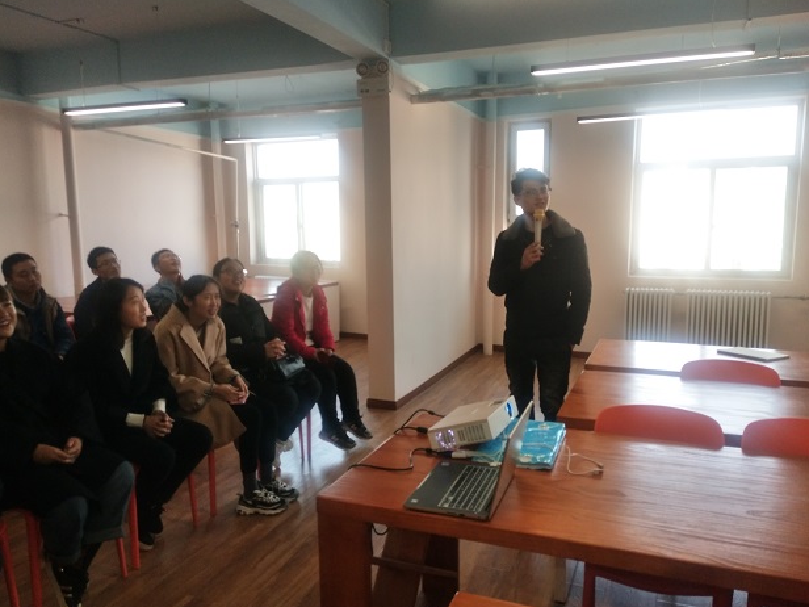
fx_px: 631
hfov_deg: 65.3
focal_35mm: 27
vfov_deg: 51.3
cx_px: 415
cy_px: 311
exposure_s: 1/50
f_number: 2
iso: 160
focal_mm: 3.88
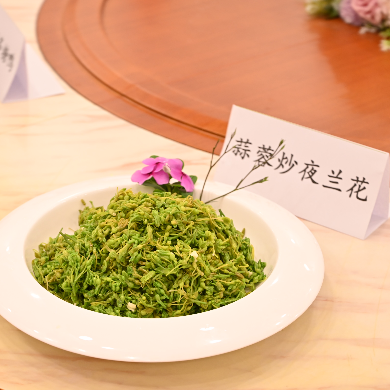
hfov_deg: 19.3
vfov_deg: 19.3
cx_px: 151
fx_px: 1147
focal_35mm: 90
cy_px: 194
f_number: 6.3
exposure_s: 1/30
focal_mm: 70
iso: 640
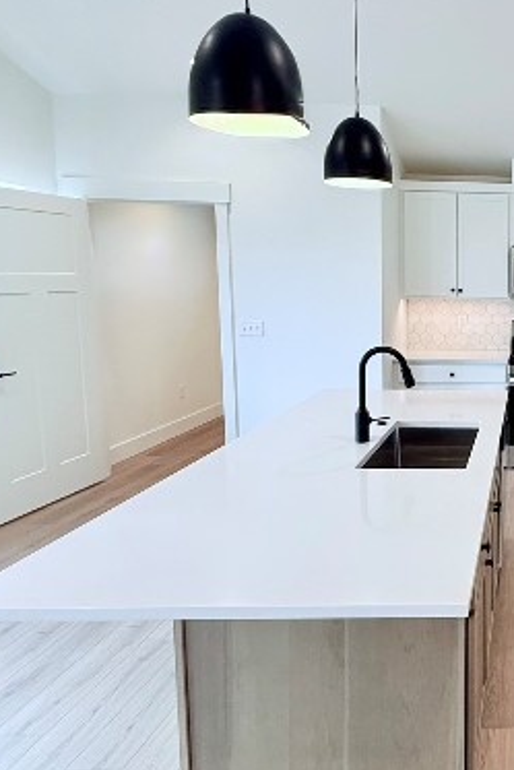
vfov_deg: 61.8
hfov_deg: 36.6
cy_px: 349
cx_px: 570
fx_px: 642
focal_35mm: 30
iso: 160
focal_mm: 2.22
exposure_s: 1/120
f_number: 2.2
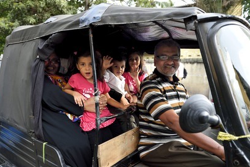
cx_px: 124
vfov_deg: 48.0
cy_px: 84
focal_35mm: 27
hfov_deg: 67.3
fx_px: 188
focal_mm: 26
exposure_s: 1/160
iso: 800
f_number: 4.5
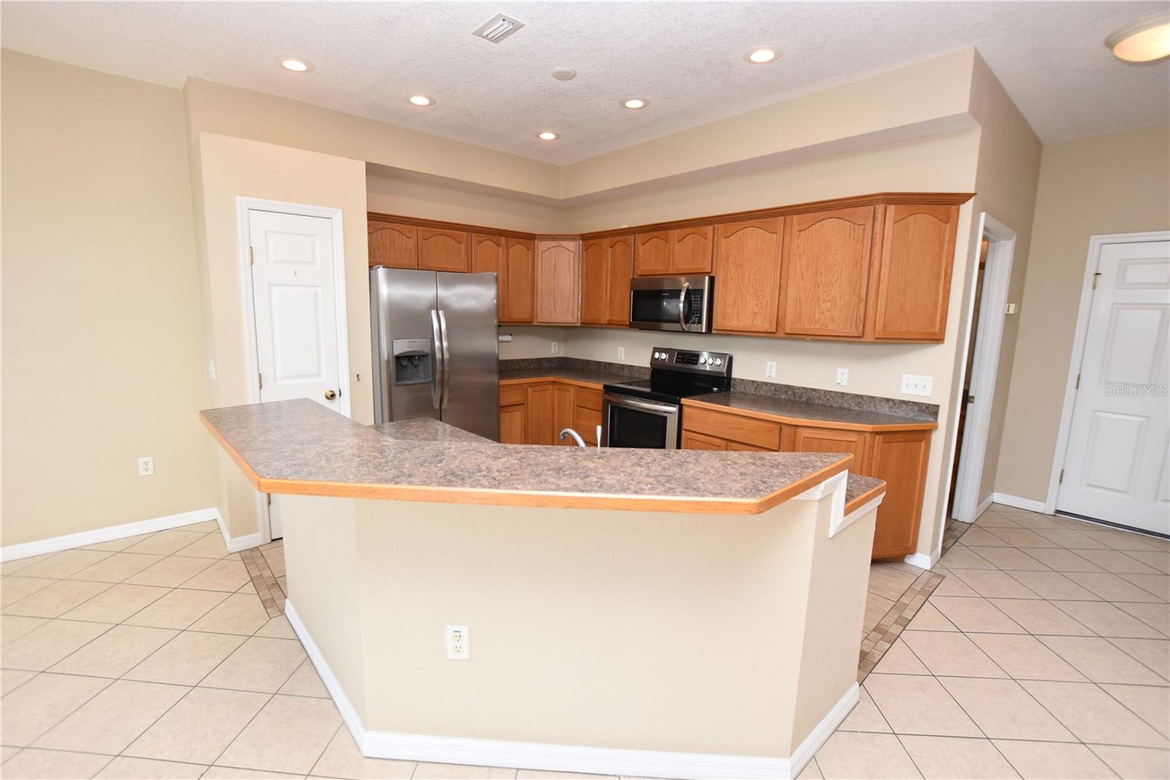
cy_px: 390
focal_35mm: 15
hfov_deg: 100.4
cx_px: 585
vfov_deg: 77.3
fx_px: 487
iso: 200
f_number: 5
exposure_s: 1/100
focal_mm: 10
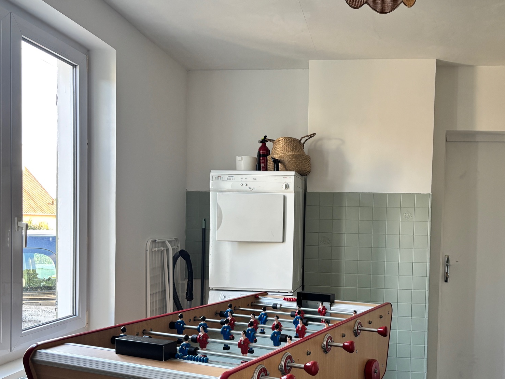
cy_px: 245
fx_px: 525
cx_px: 312
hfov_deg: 50.9
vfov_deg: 39.3
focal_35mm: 36
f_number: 1.6
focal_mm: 5.96
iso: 125
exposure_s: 1/91
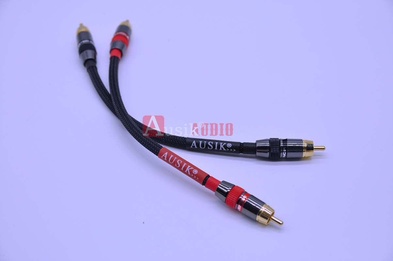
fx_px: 818
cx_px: 196
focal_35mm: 75
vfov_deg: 18.1
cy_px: 130
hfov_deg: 27.0
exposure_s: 1/200
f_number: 5
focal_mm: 50
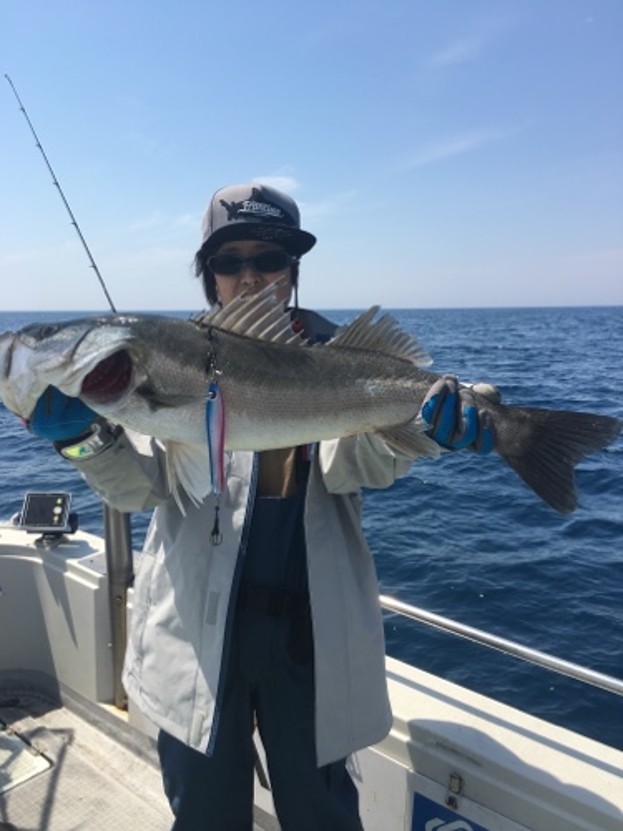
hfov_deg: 48.2
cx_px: 312
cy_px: 416
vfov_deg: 61.7
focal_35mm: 29
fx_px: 696
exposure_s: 1/1425
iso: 25
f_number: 2.2
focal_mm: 4.15
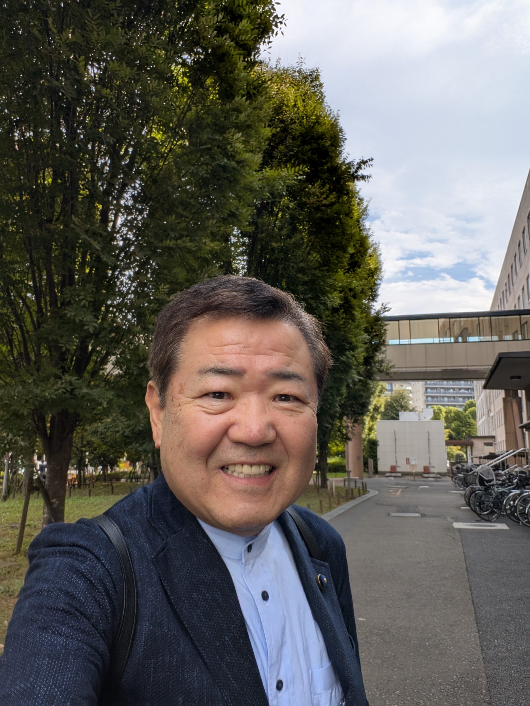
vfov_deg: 67.3
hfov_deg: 53.1
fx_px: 531
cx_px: 265
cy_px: 353
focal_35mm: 26
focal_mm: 3.06
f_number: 2.2
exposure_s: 1/1437
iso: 37
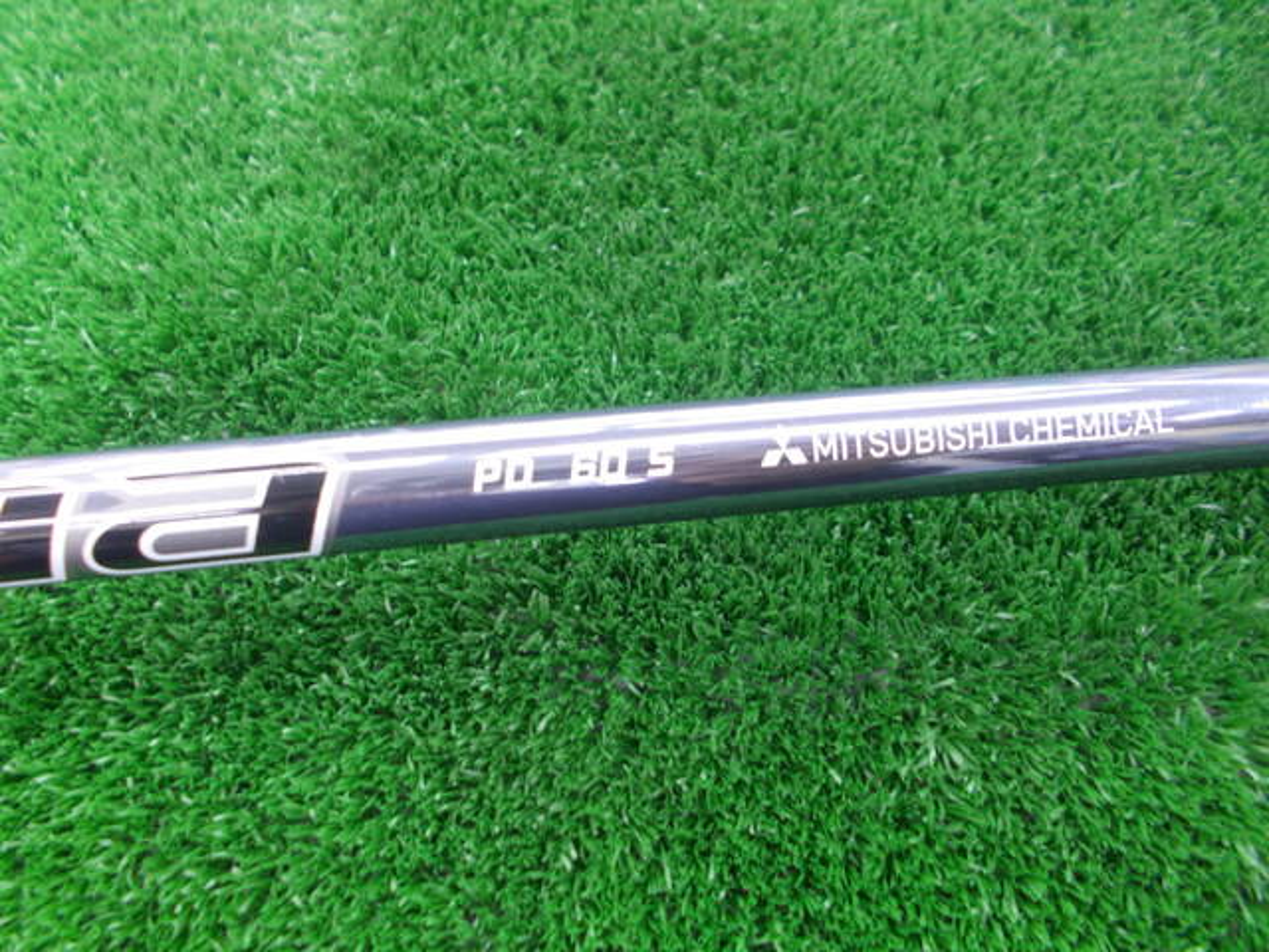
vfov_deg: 53.1
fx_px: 953
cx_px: 634
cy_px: 476
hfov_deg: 67.3
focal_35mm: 26
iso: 200
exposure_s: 1/13
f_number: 3.2
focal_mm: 4.6
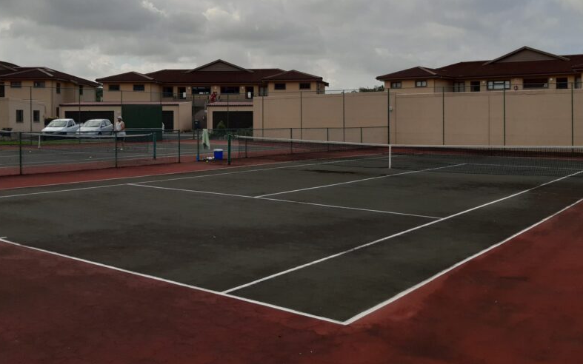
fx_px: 556
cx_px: 266
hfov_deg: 55.2
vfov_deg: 35.9
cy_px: 121
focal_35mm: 35
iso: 100
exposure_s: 1/1838
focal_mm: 3.92
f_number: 1.7
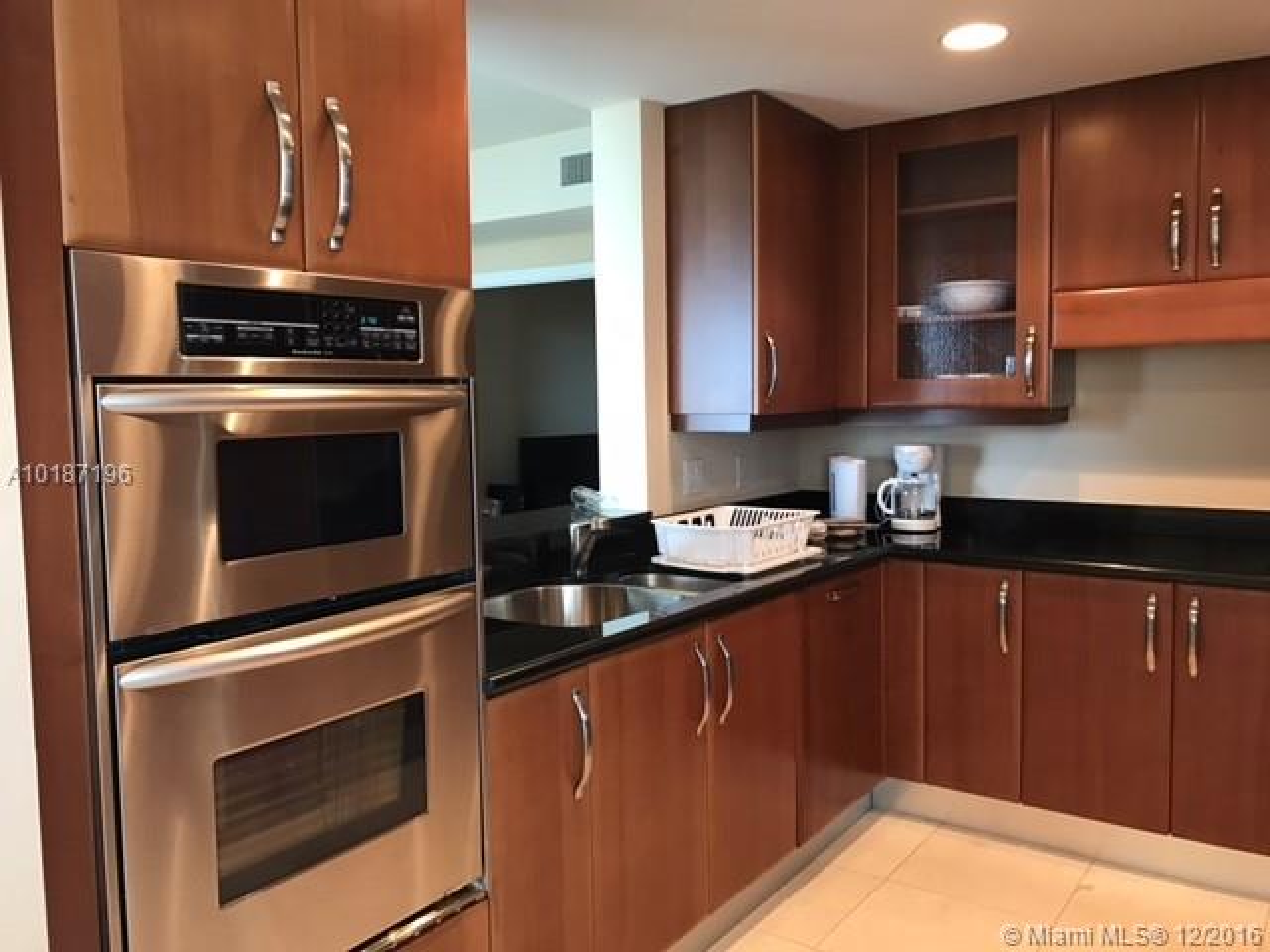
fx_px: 1027
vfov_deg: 49.7
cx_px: 635
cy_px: 476
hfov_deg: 63.4
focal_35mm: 28
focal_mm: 3.99
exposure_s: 1/15
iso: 64
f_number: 1.8
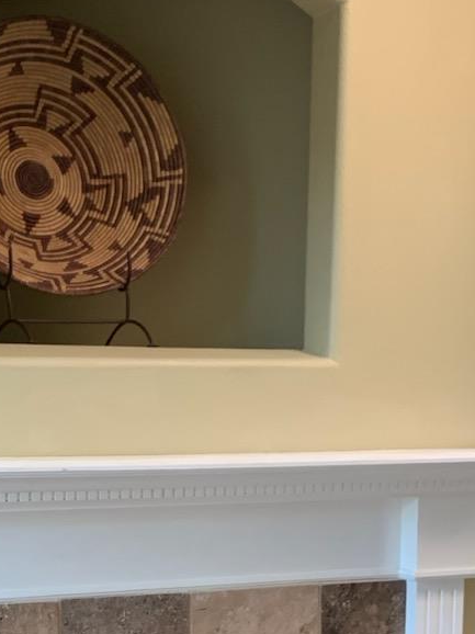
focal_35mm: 72
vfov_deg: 26.4
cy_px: 535
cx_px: 99
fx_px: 1318
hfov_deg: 20.2
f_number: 1.8
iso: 125
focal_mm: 4.25
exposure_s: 1/60
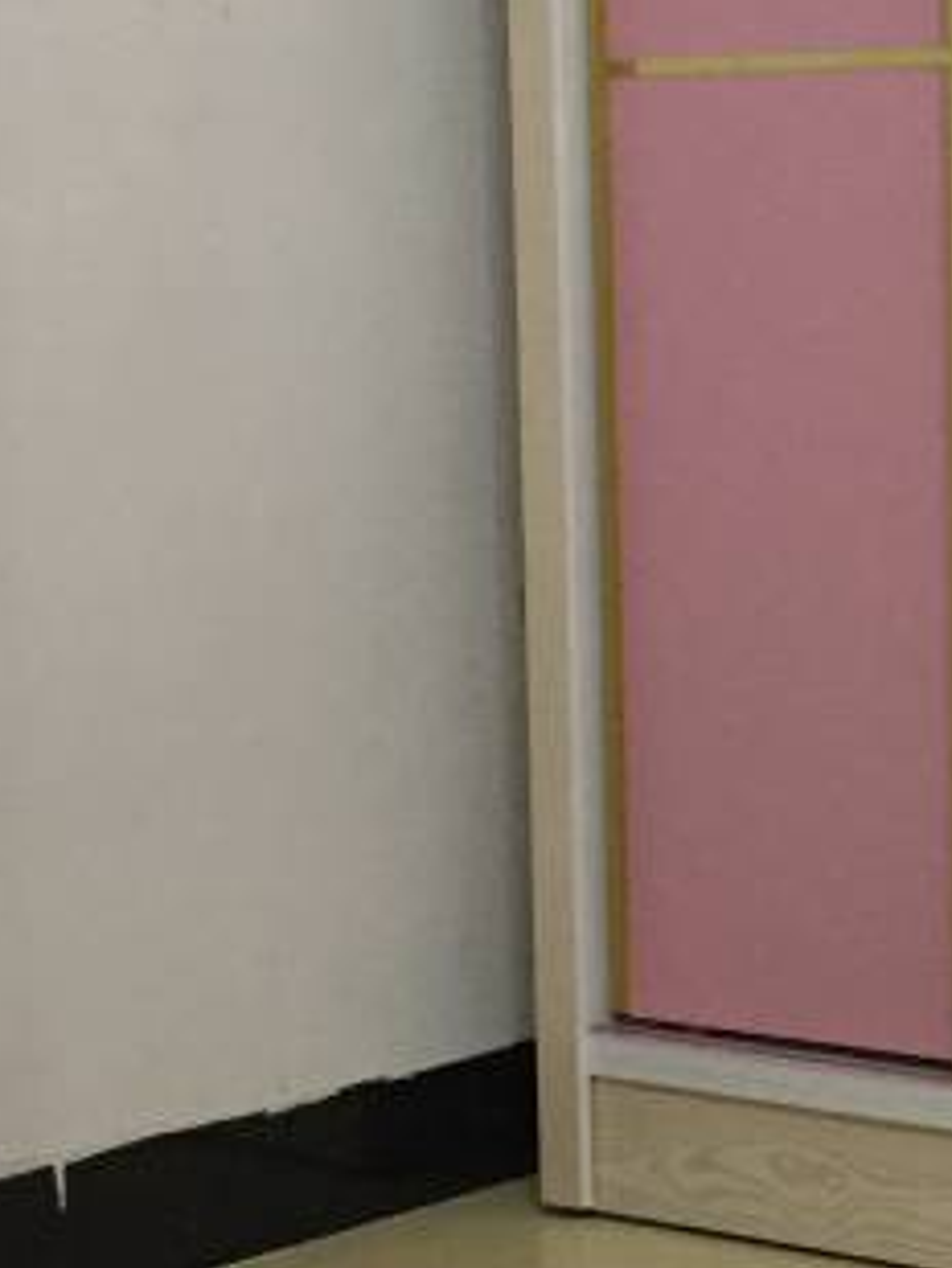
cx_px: 1313
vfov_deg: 19.6
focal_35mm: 100
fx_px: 3664
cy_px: 704
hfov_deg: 14.1
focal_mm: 4.15
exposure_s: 1/33
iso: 200
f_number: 2.2
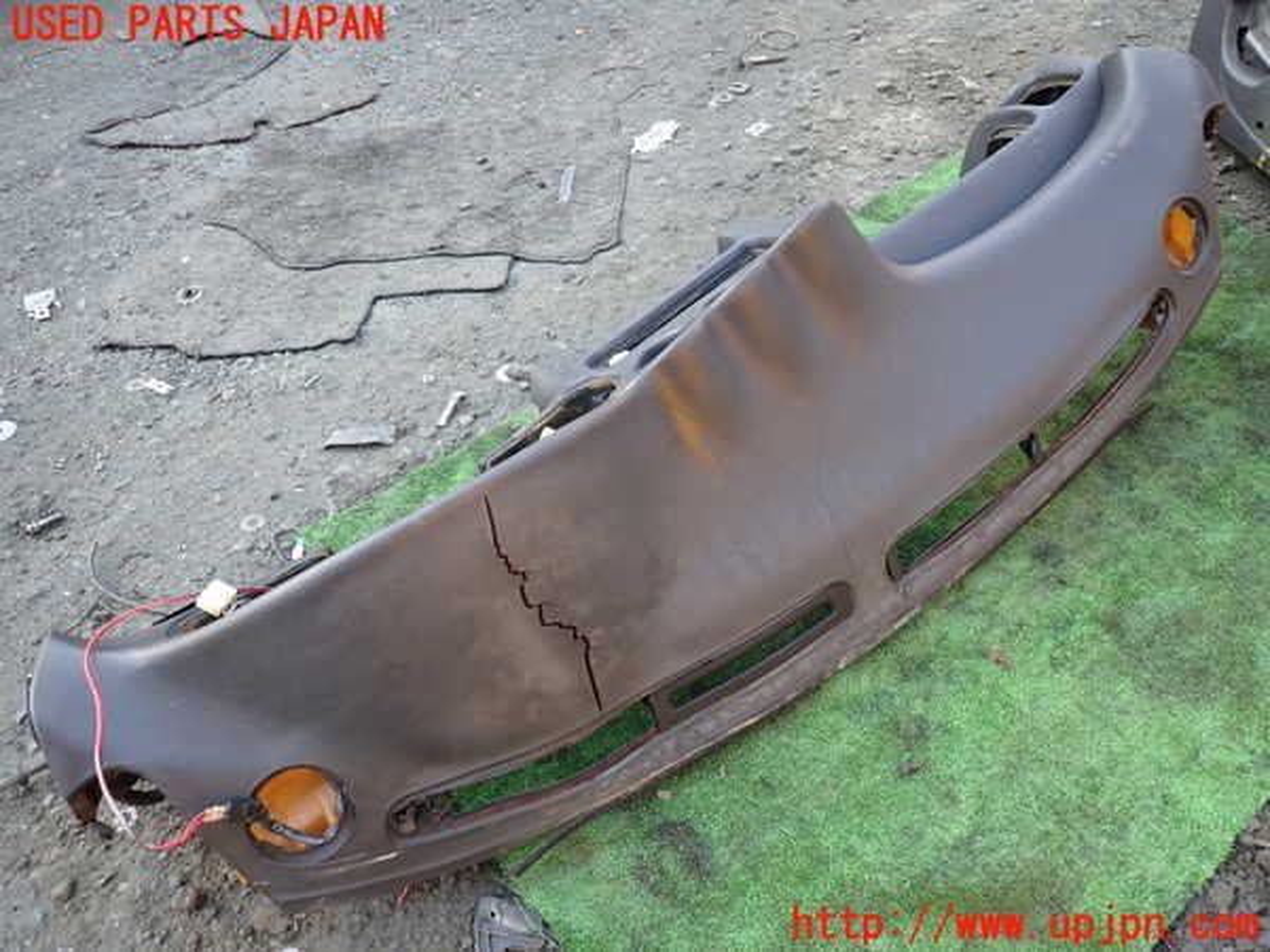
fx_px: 917
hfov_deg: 69.4
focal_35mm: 25
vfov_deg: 54.9
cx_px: 635
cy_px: 476
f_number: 2
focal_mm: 4.5
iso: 160
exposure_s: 1/60
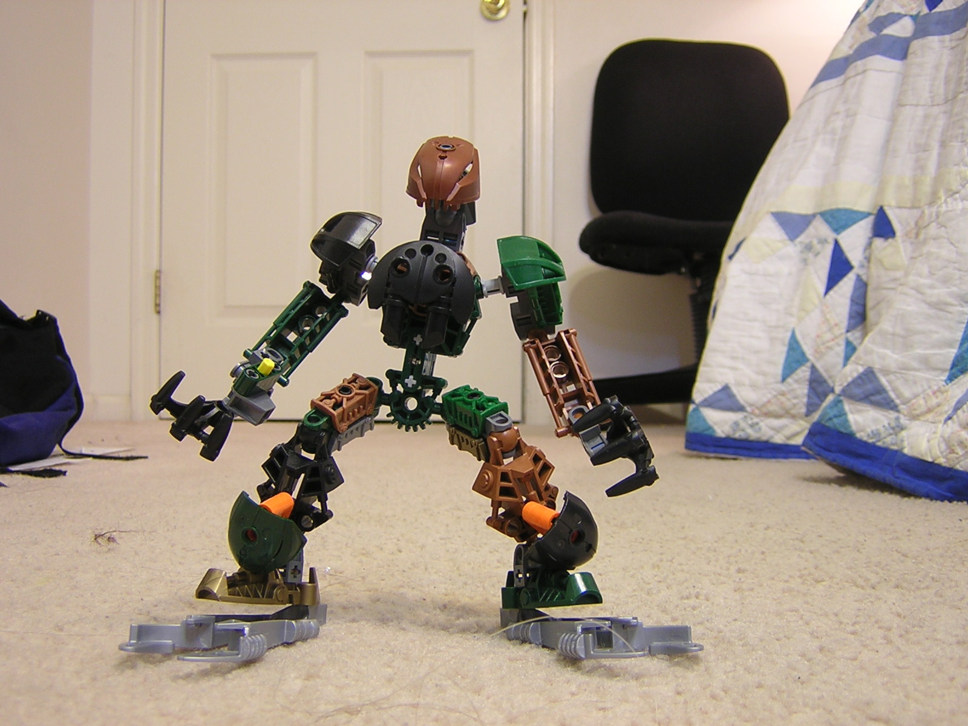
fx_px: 1202
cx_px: 484
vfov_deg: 33.6
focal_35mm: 43
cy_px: 363
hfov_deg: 43.9
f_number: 2.8
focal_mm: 5.6
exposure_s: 1/4.8
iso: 100
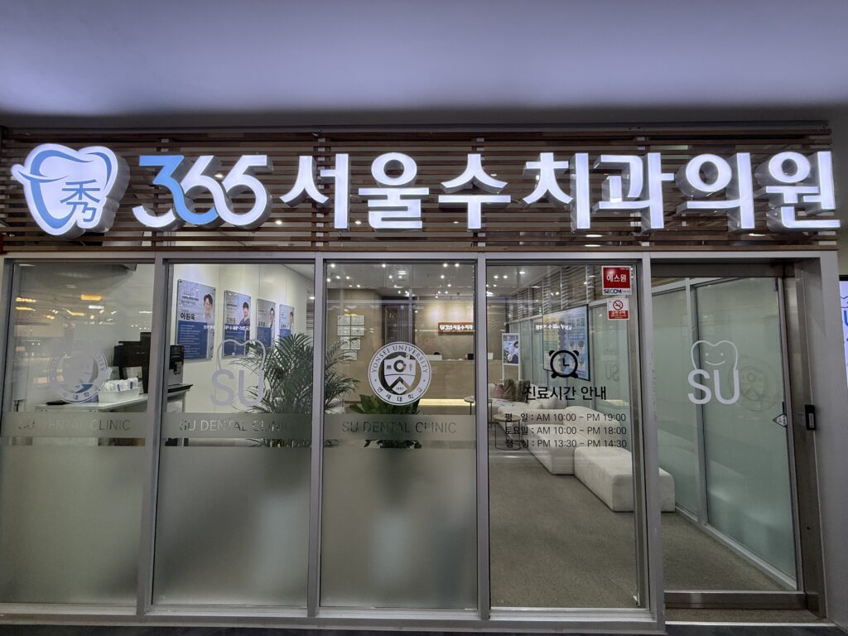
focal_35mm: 14
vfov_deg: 85.7
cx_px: 424
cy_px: 318
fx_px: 343
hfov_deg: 102.1
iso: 200
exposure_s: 1/120
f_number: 2.2
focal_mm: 2.22
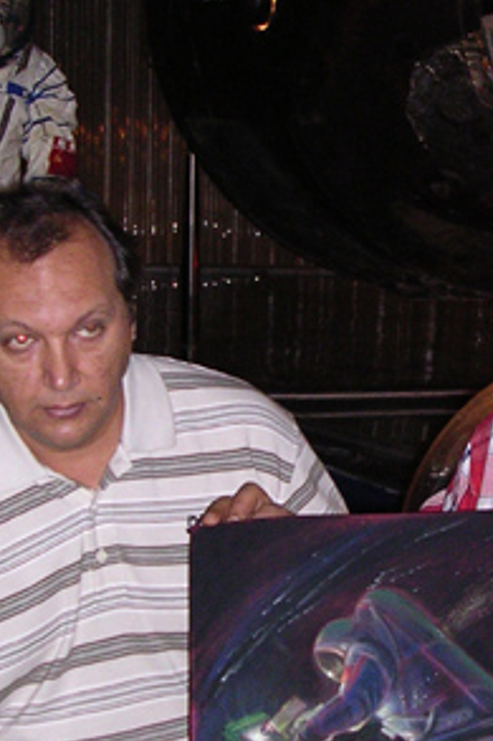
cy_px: 426
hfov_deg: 15.1
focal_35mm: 90
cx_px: 379
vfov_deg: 22.6
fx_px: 1851
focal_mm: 5.8
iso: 273
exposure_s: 1/60.1
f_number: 2.8
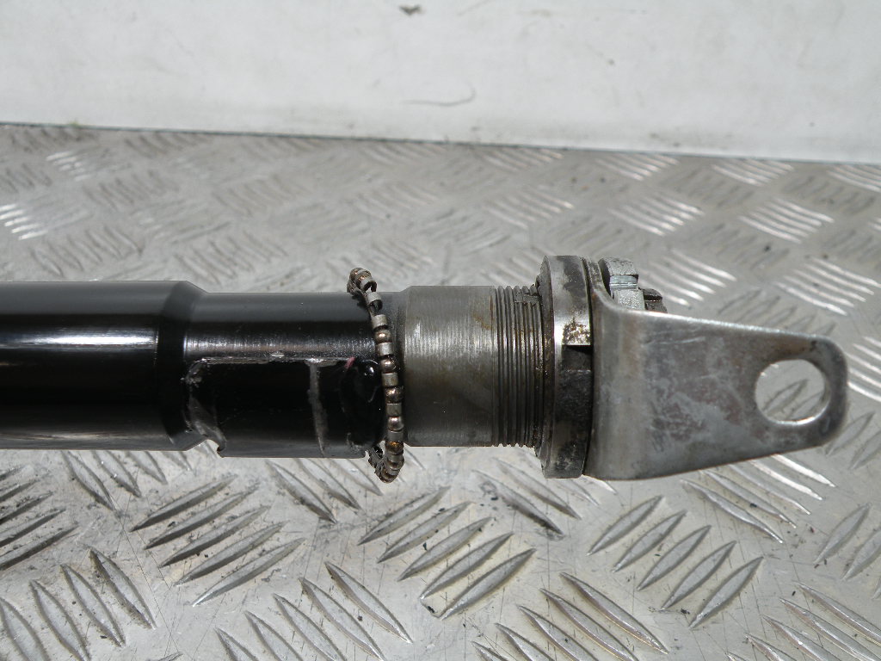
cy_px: 330
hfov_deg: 55.4
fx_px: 840
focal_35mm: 33
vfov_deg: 42.9
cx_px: 440
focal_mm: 5.8
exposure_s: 1/56.5
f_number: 3.5
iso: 64
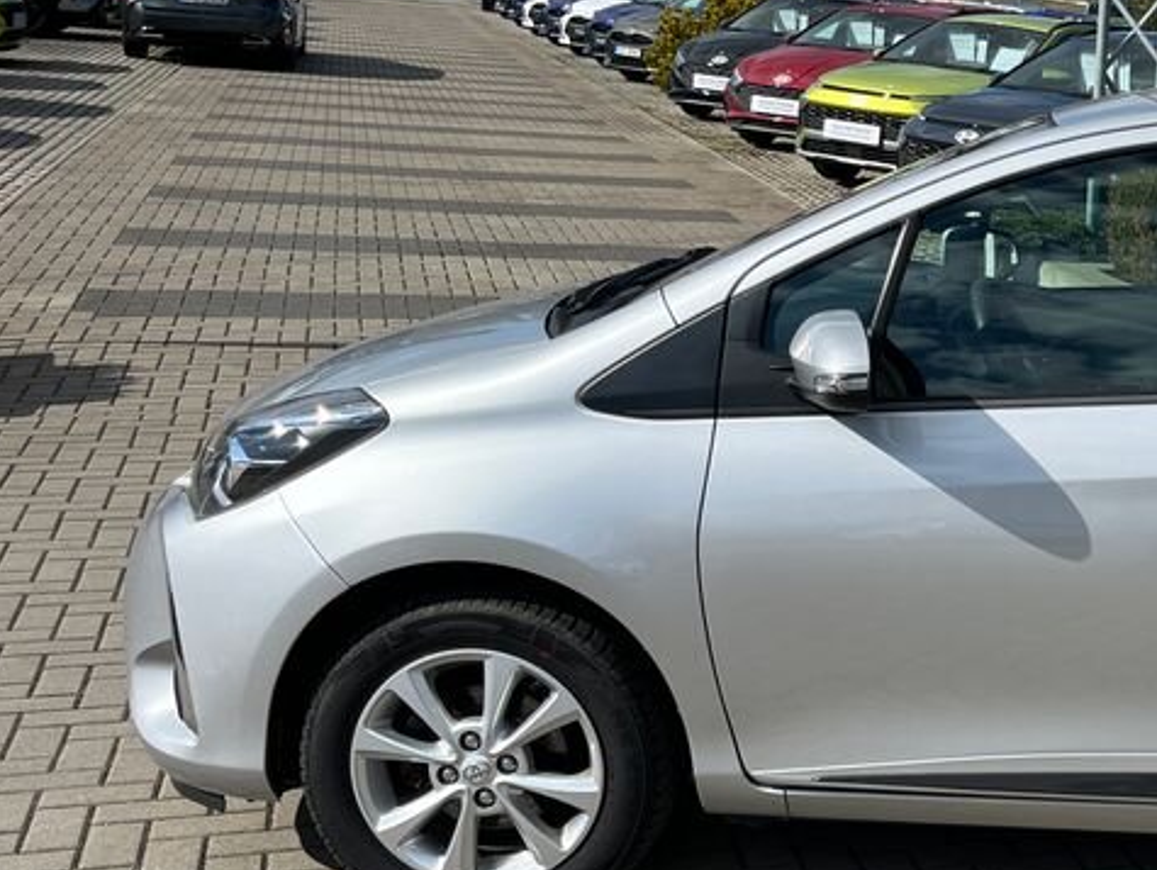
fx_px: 1873
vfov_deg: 26.1
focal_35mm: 56
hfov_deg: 31.0
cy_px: 397
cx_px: 1237
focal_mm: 5.1
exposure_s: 1/4651
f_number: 1.6
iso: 50
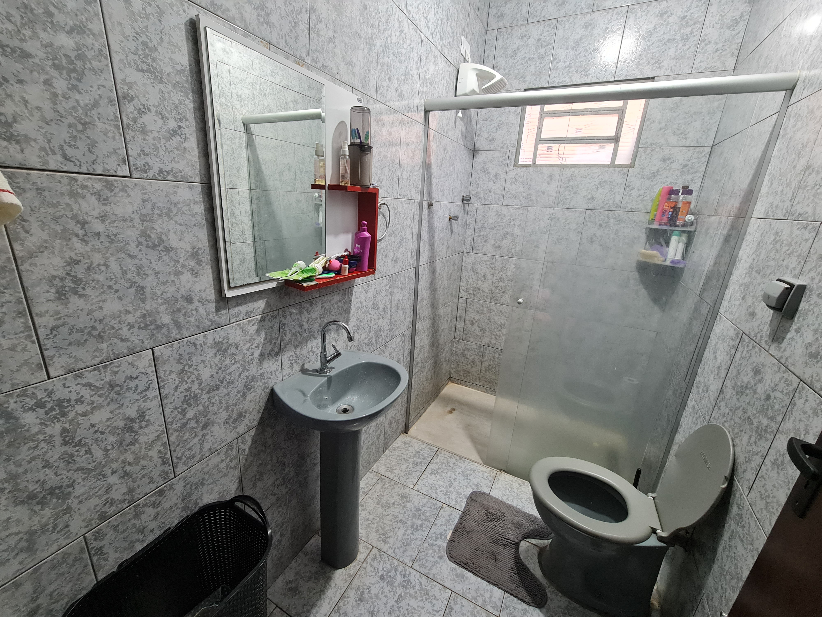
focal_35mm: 13
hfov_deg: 106.2
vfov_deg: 89.9
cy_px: 308
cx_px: 411
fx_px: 309
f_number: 2.2
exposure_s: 1/30
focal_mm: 2.2
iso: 320
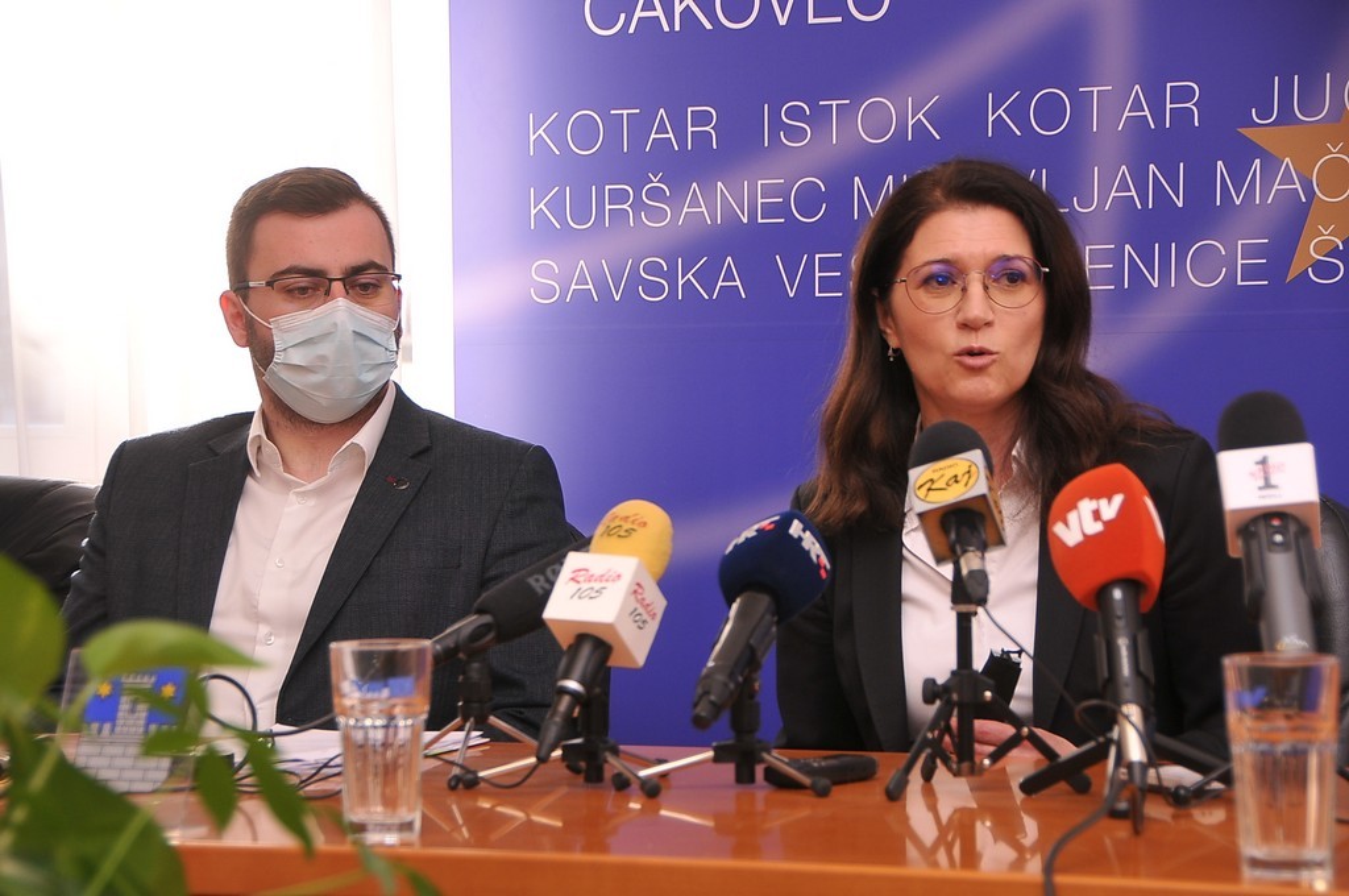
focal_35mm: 105
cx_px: 674
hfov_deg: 19.5
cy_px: 448
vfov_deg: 13.0
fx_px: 3930
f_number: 5
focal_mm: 70
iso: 250
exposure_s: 1/80
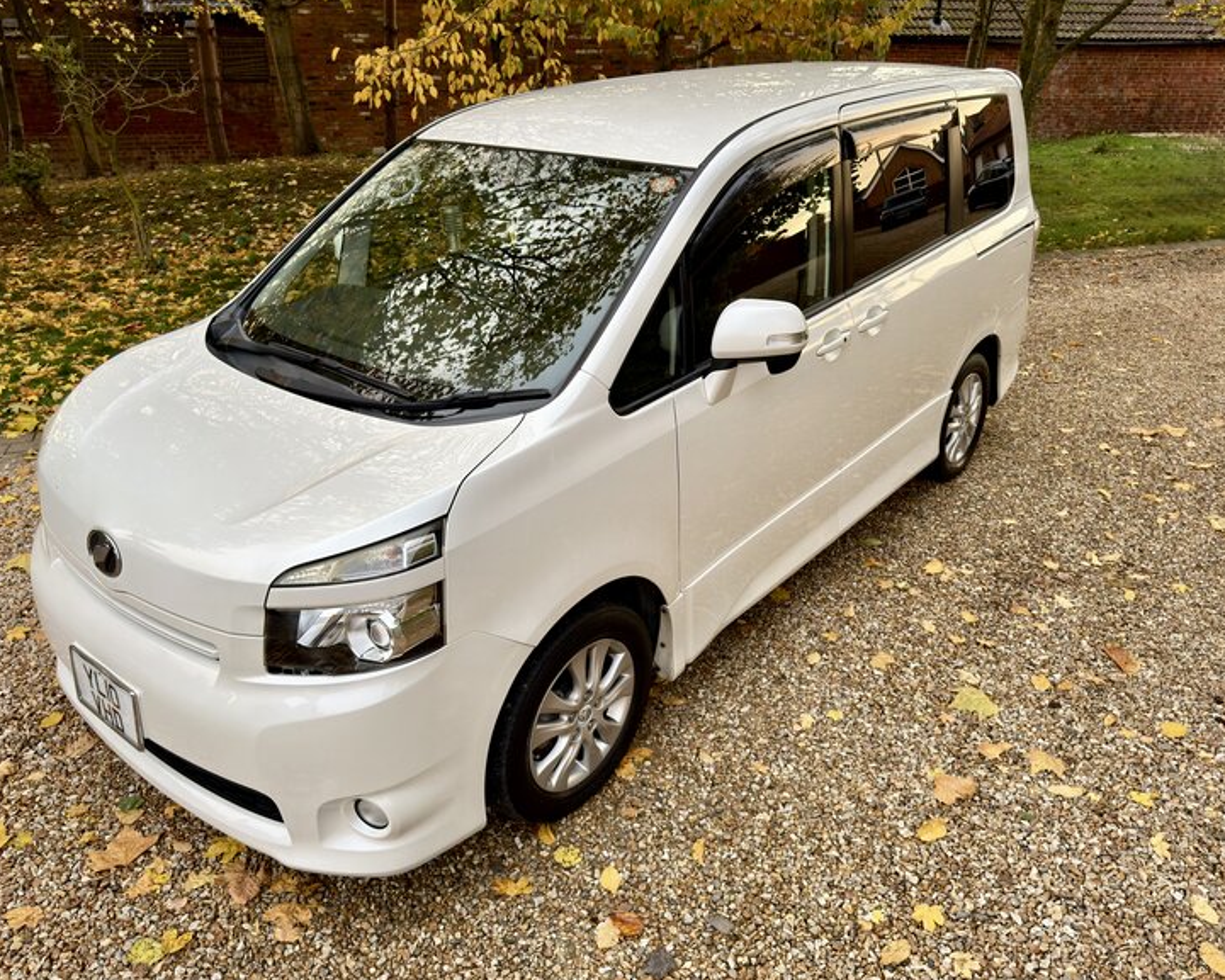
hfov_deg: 66.0
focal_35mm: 26
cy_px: 498
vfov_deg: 54.9
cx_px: 635
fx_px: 943
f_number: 1.78
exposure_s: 1/60
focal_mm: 6.76
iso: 125
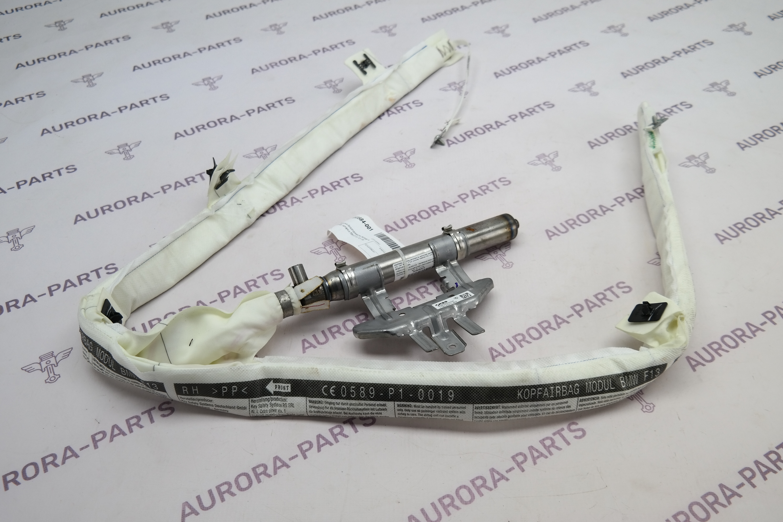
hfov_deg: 67.4
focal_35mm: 27
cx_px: 392
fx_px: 587
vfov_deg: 47.9
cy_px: 261
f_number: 3.5
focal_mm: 18
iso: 100
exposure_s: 1/80
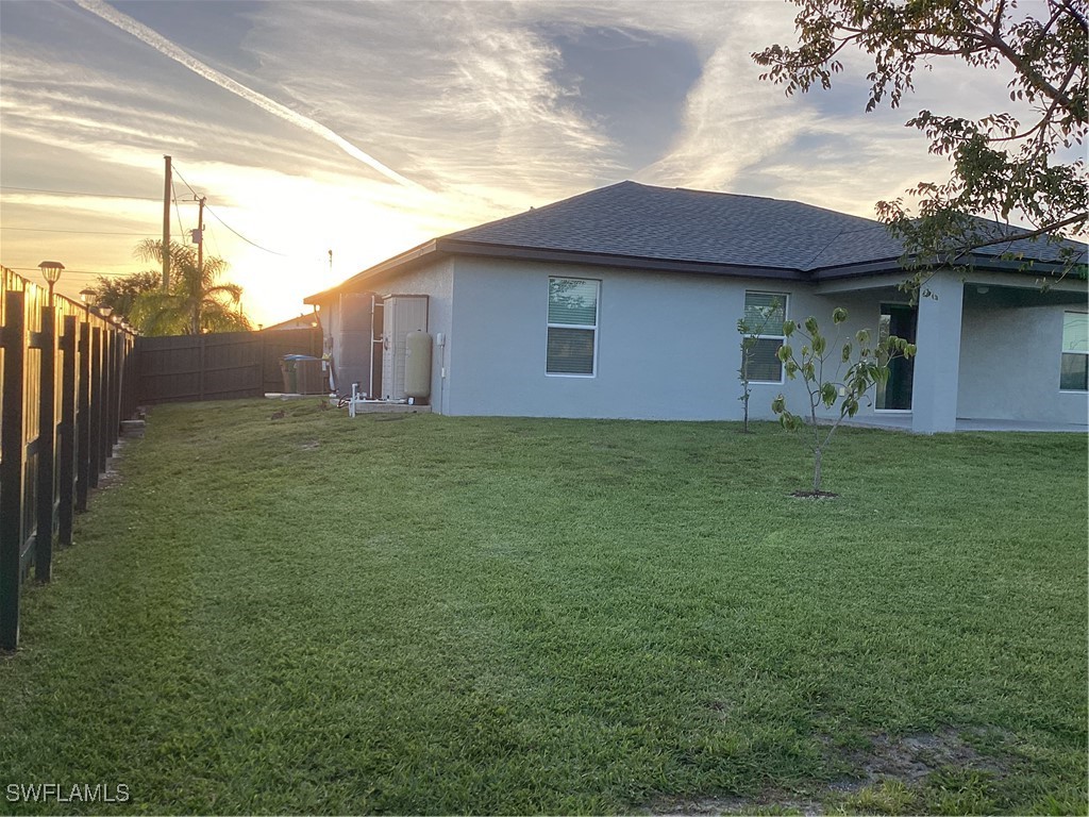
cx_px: 544
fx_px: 975
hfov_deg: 58.4
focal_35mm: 31
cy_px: 408
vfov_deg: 45.4
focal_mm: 3.3
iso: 25
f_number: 2.4
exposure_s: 1/218
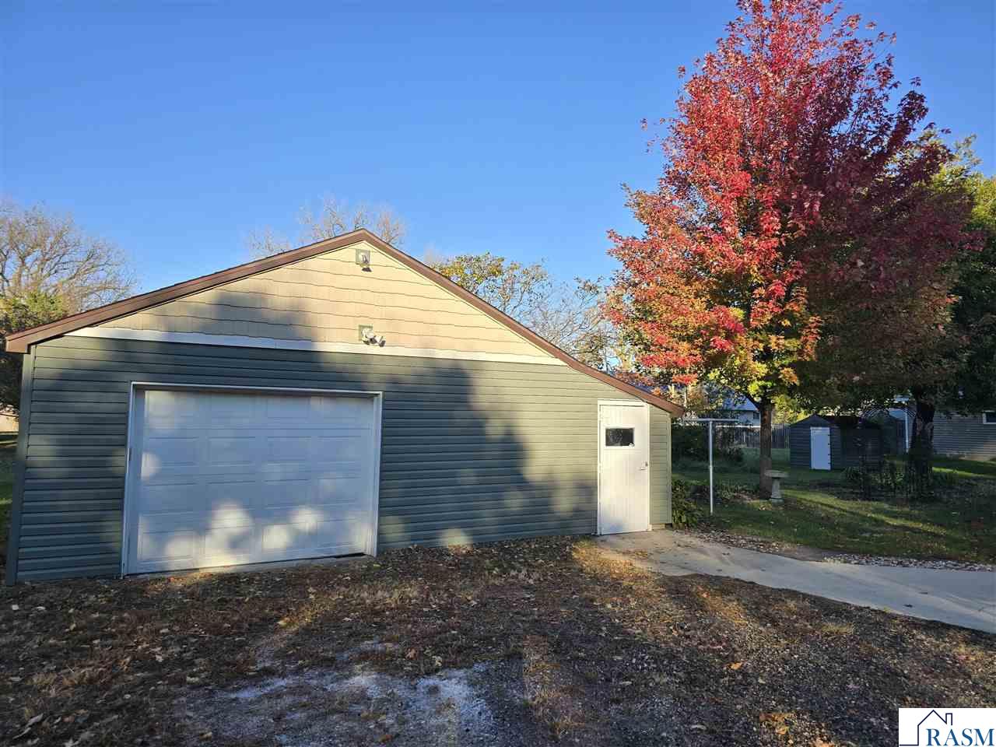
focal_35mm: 23
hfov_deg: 73.9
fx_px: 662
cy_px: 374
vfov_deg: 58.9
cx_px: 498
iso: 12
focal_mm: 6.3
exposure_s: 1/474
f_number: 1.7
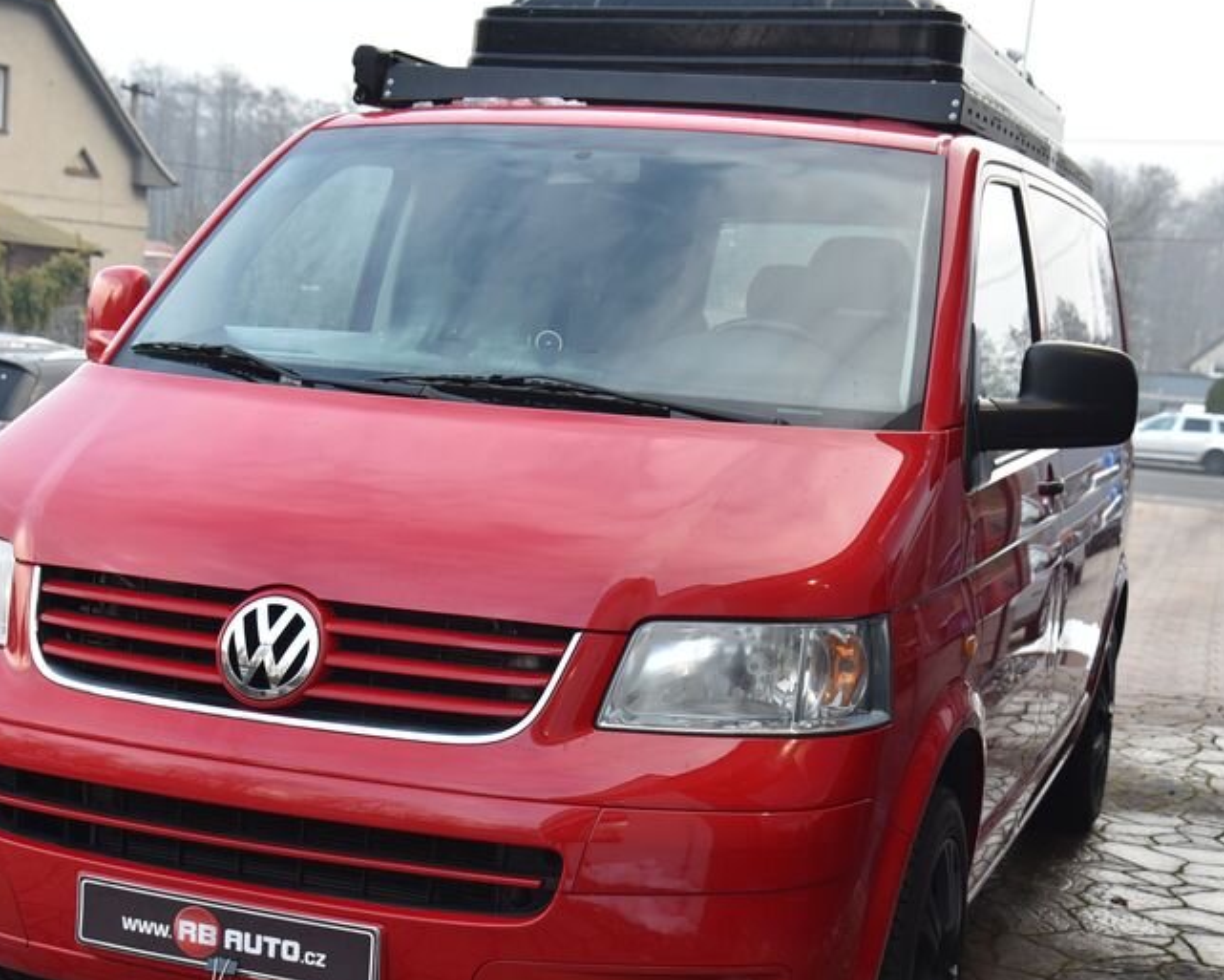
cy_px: 594
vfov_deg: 26.6
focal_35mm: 57
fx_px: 2065
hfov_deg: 33.0
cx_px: 533
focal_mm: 38
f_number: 5
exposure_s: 1/100
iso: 500
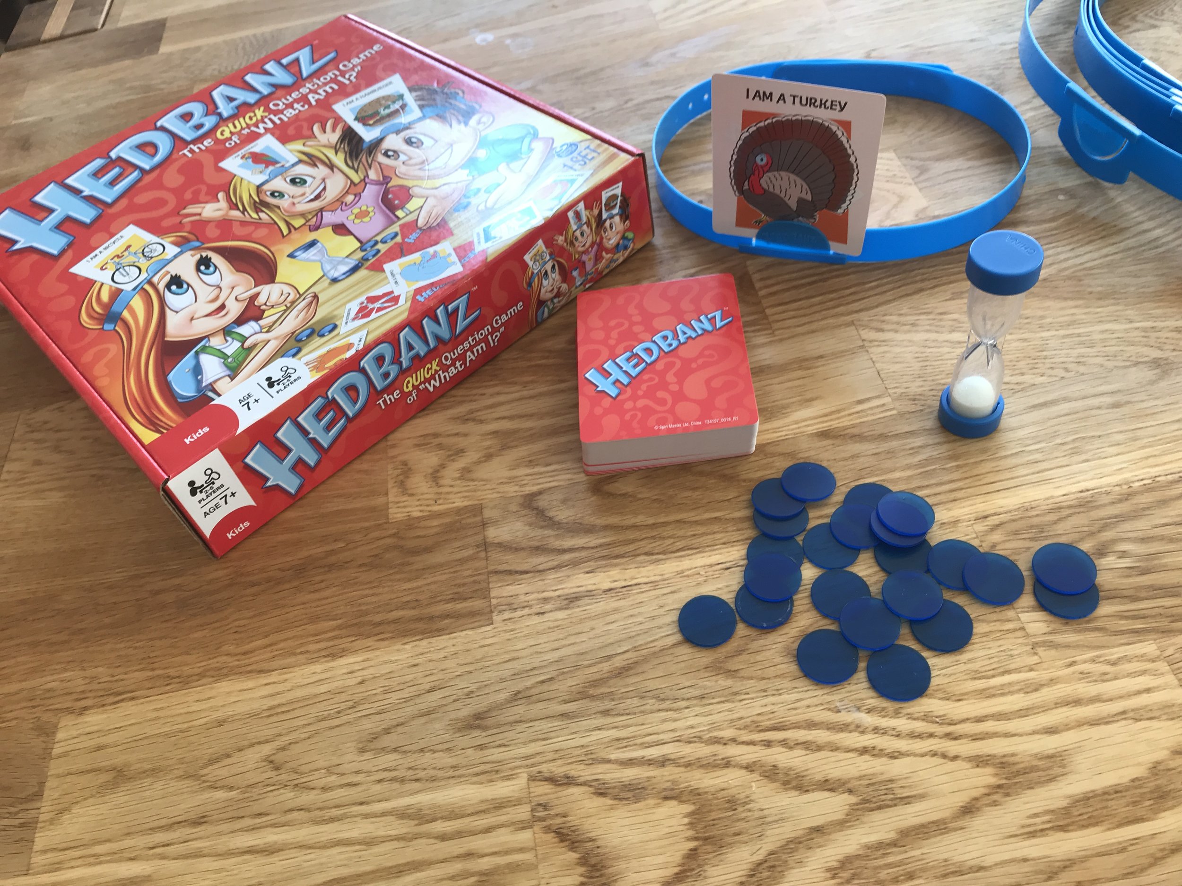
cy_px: 443
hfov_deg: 63.4
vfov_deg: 49.7
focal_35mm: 28
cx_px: 591
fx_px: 956
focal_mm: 3.99
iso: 25
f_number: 1.8
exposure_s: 1/50
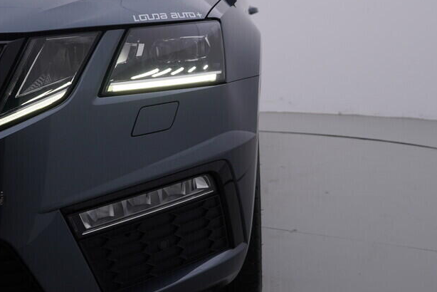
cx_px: 243
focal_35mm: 60
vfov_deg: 22.6
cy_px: 114
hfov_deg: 33.4
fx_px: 729
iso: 125
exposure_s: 1/125
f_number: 5
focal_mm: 24
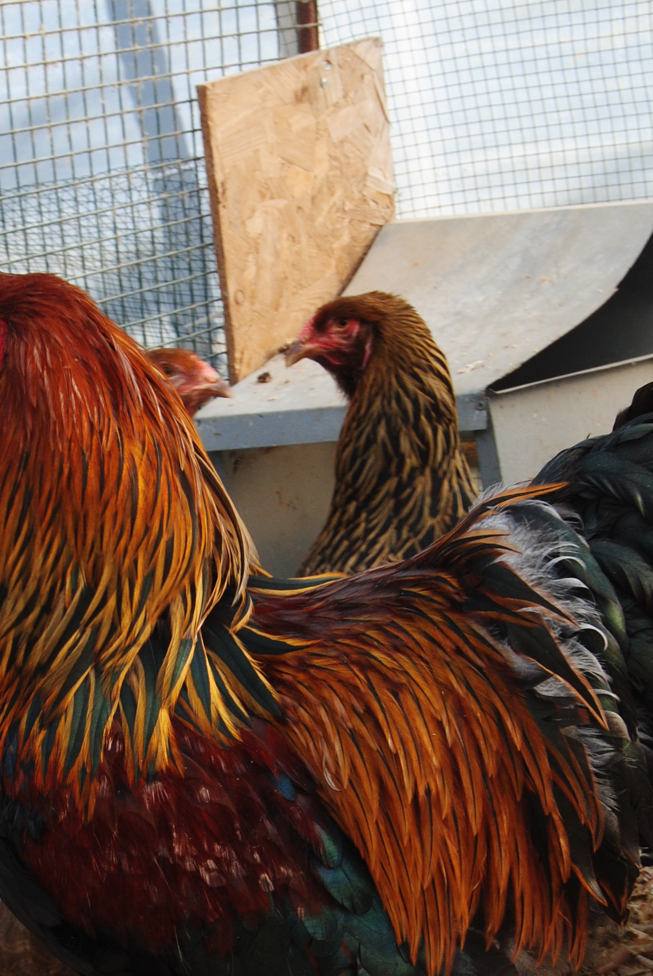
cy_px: 689
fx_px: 2768
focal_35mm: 102
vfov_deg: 19.9
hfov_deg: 13.4
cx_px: 143
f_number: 9
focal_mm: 35
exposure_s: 1/125
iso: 200
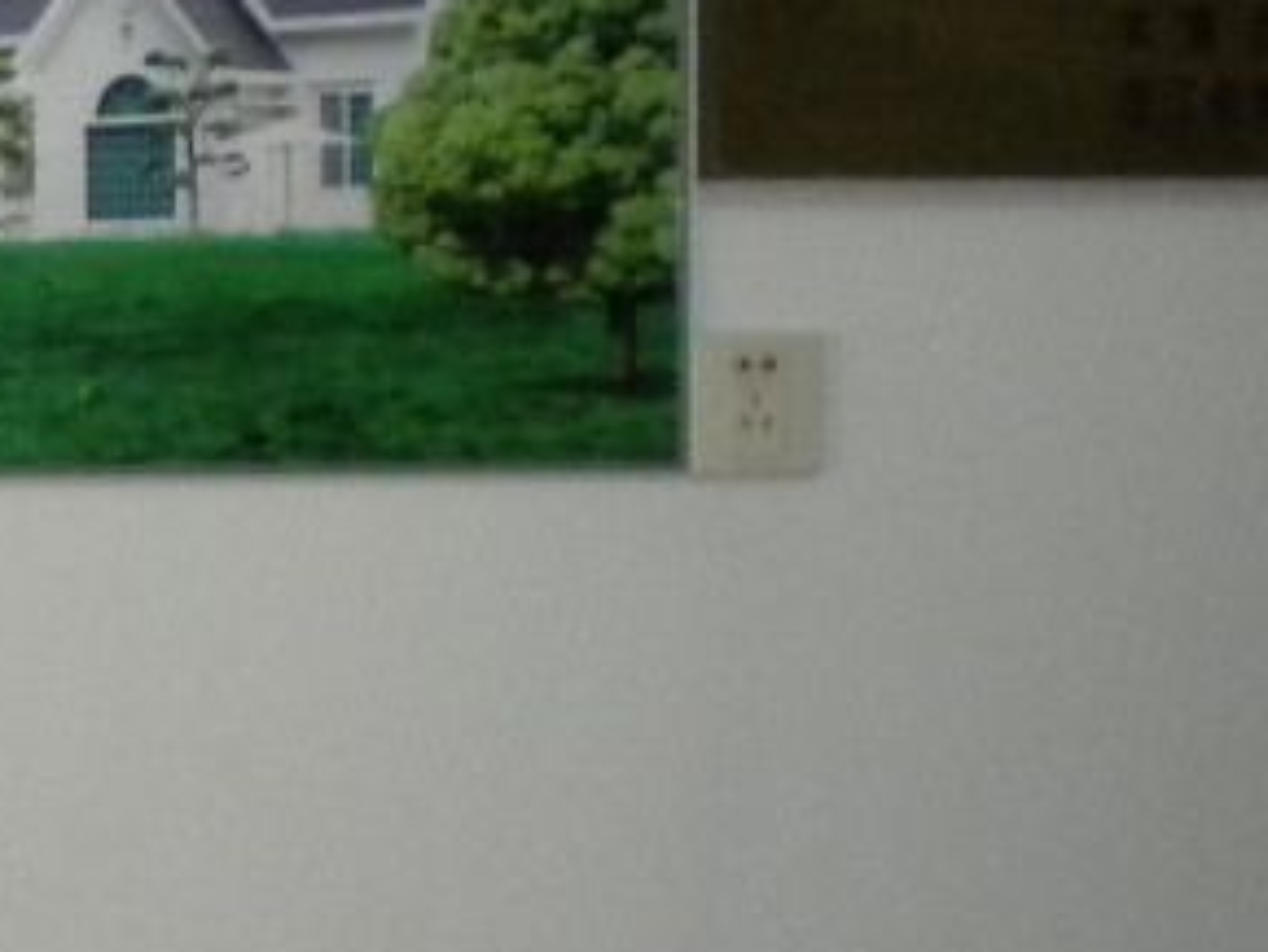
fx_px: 4544
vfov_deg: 12.0
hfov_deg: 14.7
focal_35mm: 124
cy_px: 421
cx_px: -698
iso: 400
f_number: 3.1
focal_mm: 6.3
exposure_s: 1/30
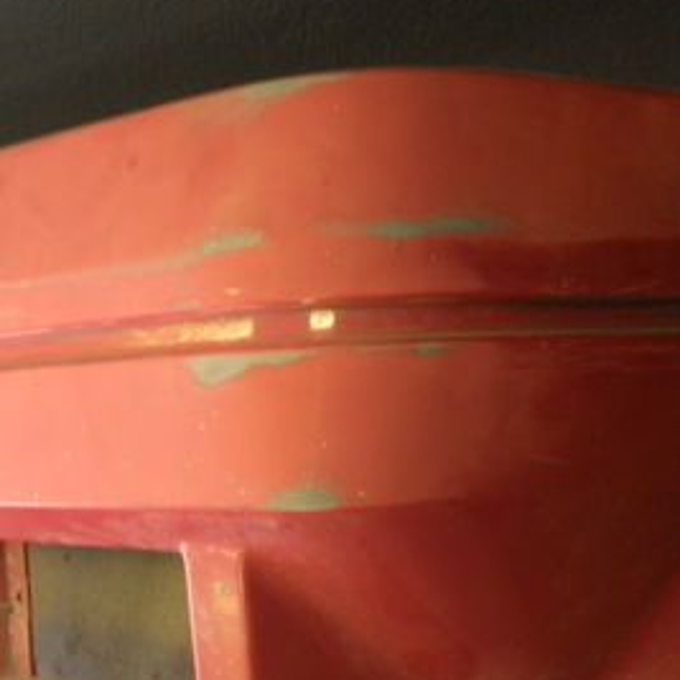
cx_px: 81
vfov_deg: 30.1
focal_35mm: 55
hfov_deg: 29.9
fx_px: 1222
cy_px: 573
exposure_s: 1/13
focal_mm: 4.65
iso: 160
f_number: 2.6
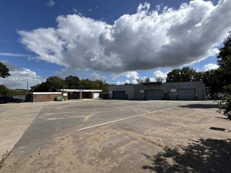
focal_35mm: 14
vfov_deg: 85.7
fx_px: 93
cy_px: 86
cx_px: 116
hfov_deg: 102.1
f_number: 2.2
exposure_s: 1/2506
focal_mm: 2.22
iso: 50
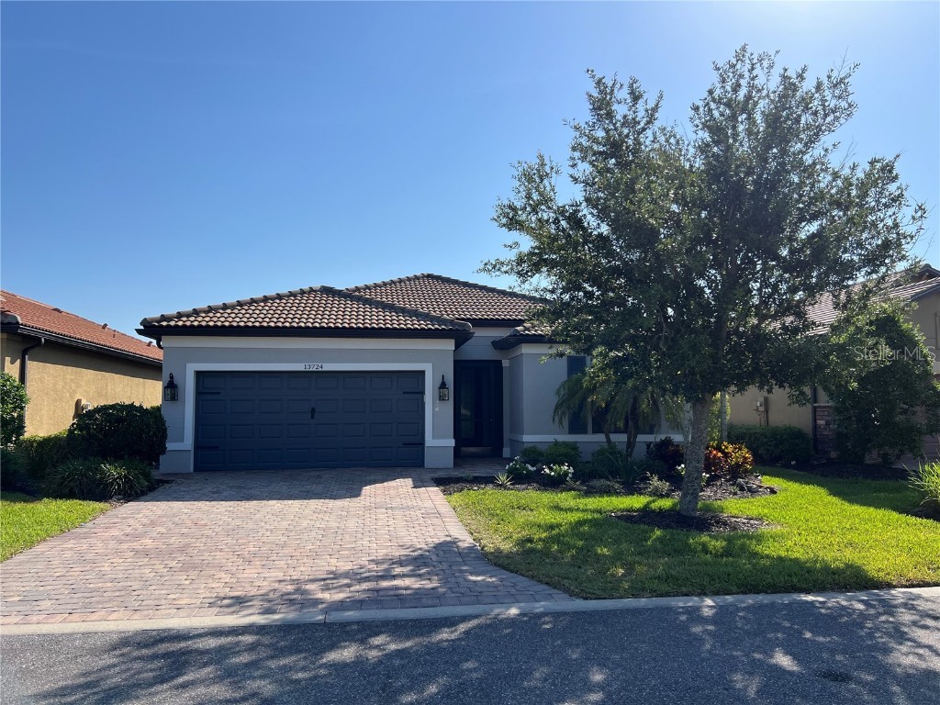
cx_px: 470
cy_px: 352
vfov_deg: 53.1
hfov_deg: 67.3
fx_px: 706
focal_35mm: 26
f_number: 1.5
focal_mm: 5.7
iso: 50
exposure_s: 1/5587
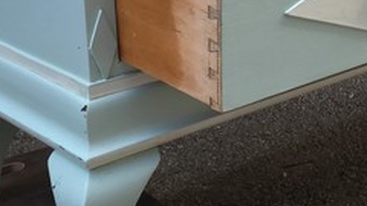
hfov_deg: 22.2
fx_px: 895
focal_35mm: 92
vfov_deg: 13.0
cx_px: 381
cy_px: -10
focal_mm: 4.15
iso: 25
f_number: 2.2
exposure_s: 1/50
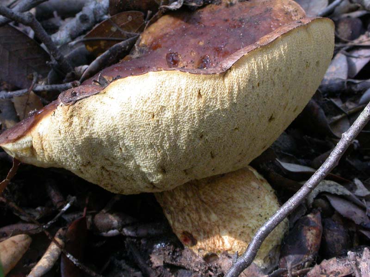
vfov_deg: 12.3
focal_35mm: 120
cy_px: 138
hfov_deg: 16.4
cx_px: 185
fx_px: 1283
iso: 200
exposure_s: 1/8
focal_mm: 24.8
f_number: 9.9
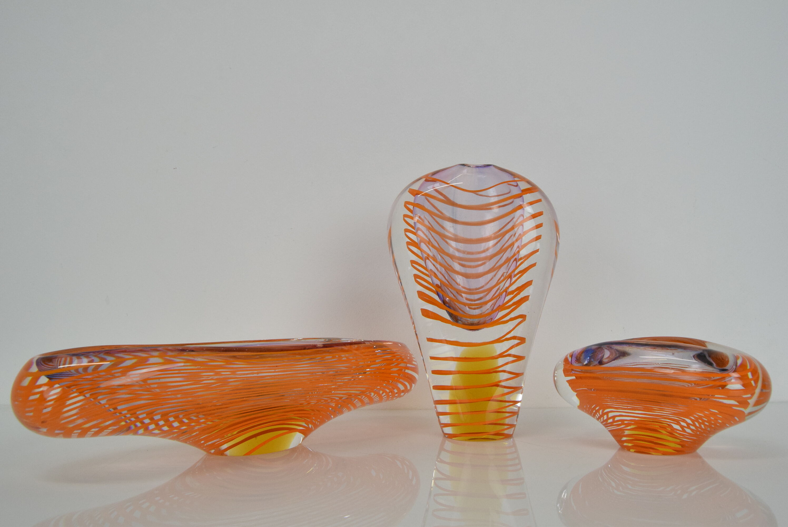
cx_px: 394
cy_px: 264
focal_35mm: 27
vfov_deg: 48.0
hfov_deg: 67.3
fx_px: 591
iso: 1600
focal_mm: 18
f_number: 9
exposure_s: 1/320
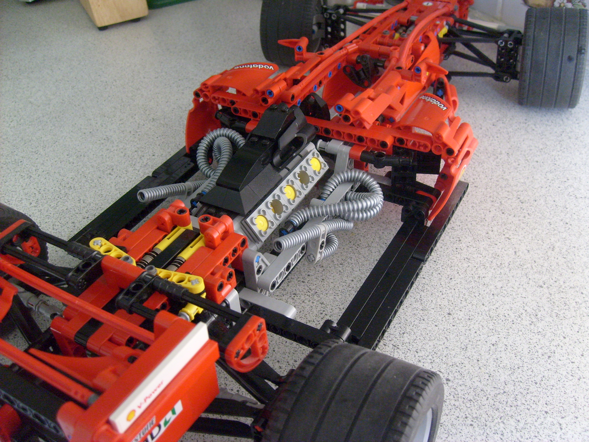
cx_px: 294
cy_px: 221
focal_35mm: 35
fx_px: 596
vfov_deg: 40.7
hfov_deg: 52.6
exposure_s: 1/45
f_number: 2.8
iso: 160
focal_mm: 5.8
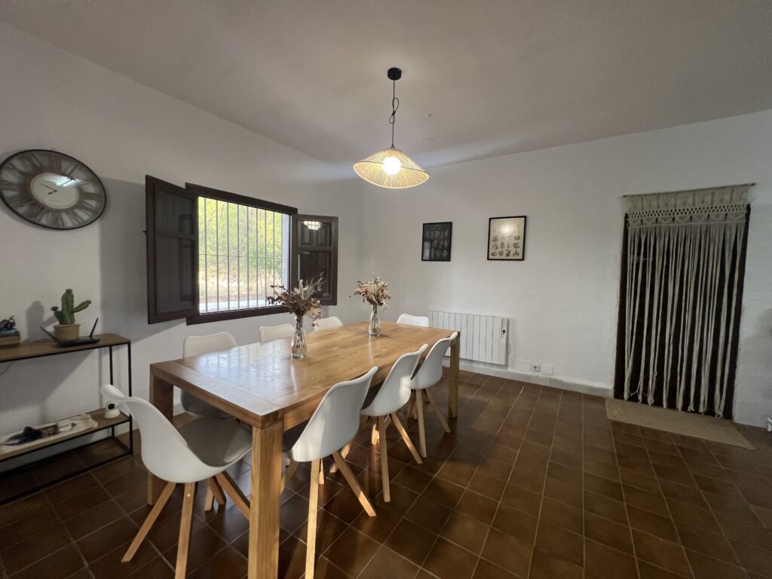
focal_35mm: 13
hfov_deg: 106.2
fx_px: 290
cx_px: 386
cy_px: 290
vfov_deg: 89.9
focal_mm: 1.57
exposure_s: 1/100
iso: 250
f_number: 1.8
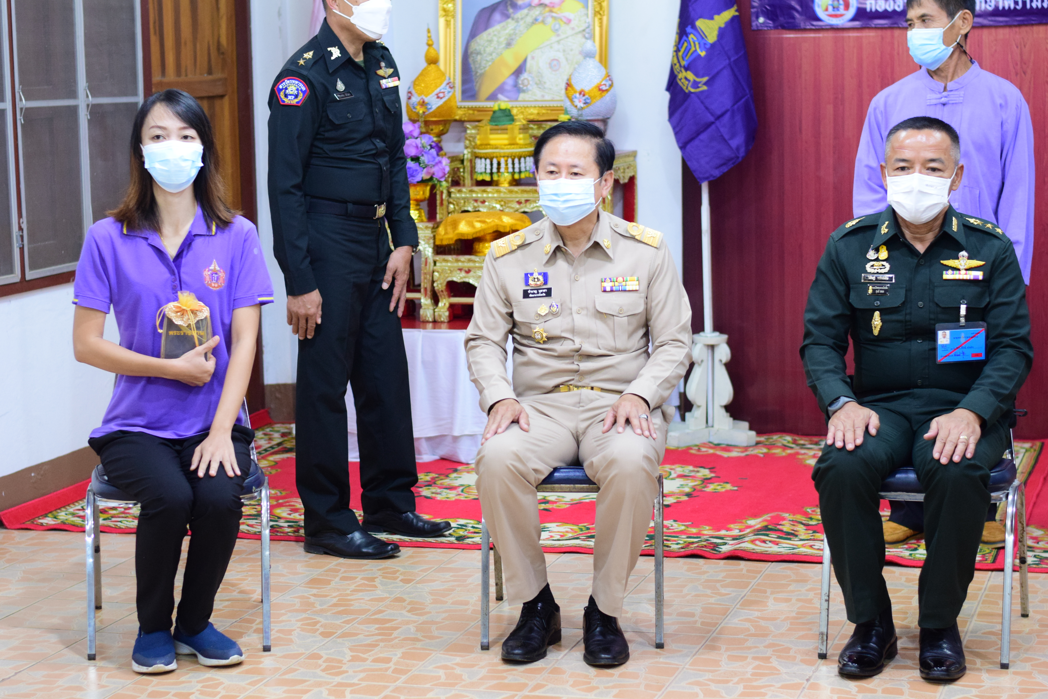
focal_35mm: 75
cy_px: 350
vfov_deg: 18.2
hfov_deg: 27.0
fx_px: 2184
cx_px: 524
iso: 1600
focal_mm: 50
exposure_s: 1/125
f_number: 2.8
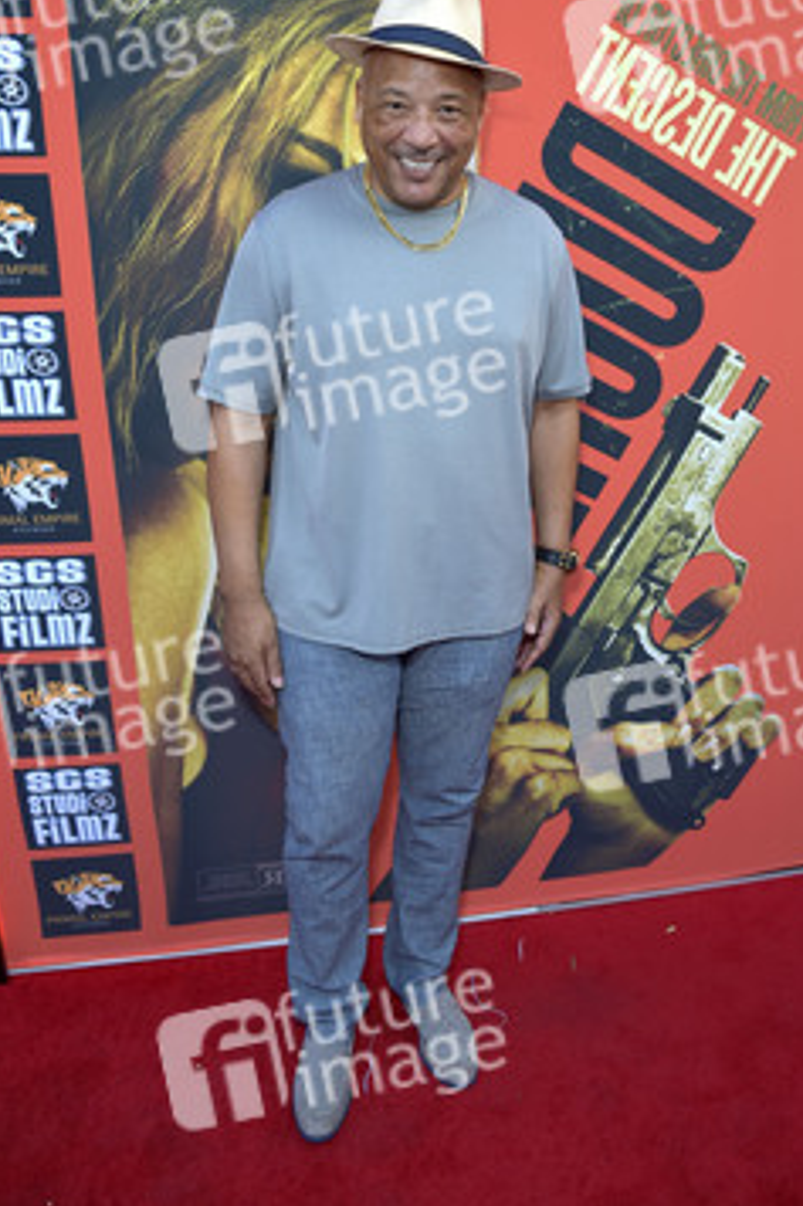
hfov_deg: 47.8
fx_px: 904
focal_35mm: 27
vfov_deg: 67.2
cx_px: 432
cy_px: 542
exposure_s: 1/200
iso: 250
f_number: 6.3
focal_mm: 24
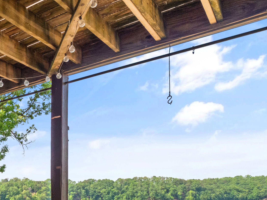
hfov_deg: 41.0
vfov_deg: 33.7
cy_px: 209
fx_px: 293
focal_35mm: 38
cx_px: -15
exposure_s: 1/250
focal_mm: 8
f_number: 5.6
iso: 800
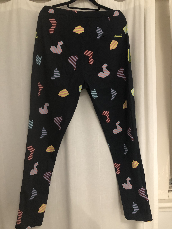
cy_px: 114
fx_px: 186
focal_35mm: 28
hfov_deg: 49.7
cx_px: 86
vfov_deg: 63.4
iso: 100
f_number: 1.8
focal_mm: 3.99
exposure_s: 1/4
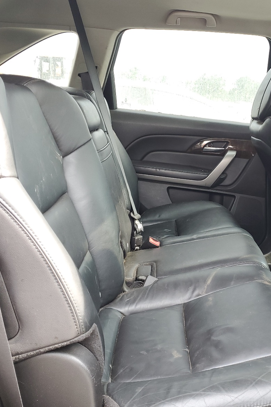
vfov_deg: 51.9
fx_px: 418
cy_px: 205
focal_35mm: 37
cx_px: 223
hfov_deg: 34.7
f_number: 1.5
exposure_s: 1/120
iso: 59
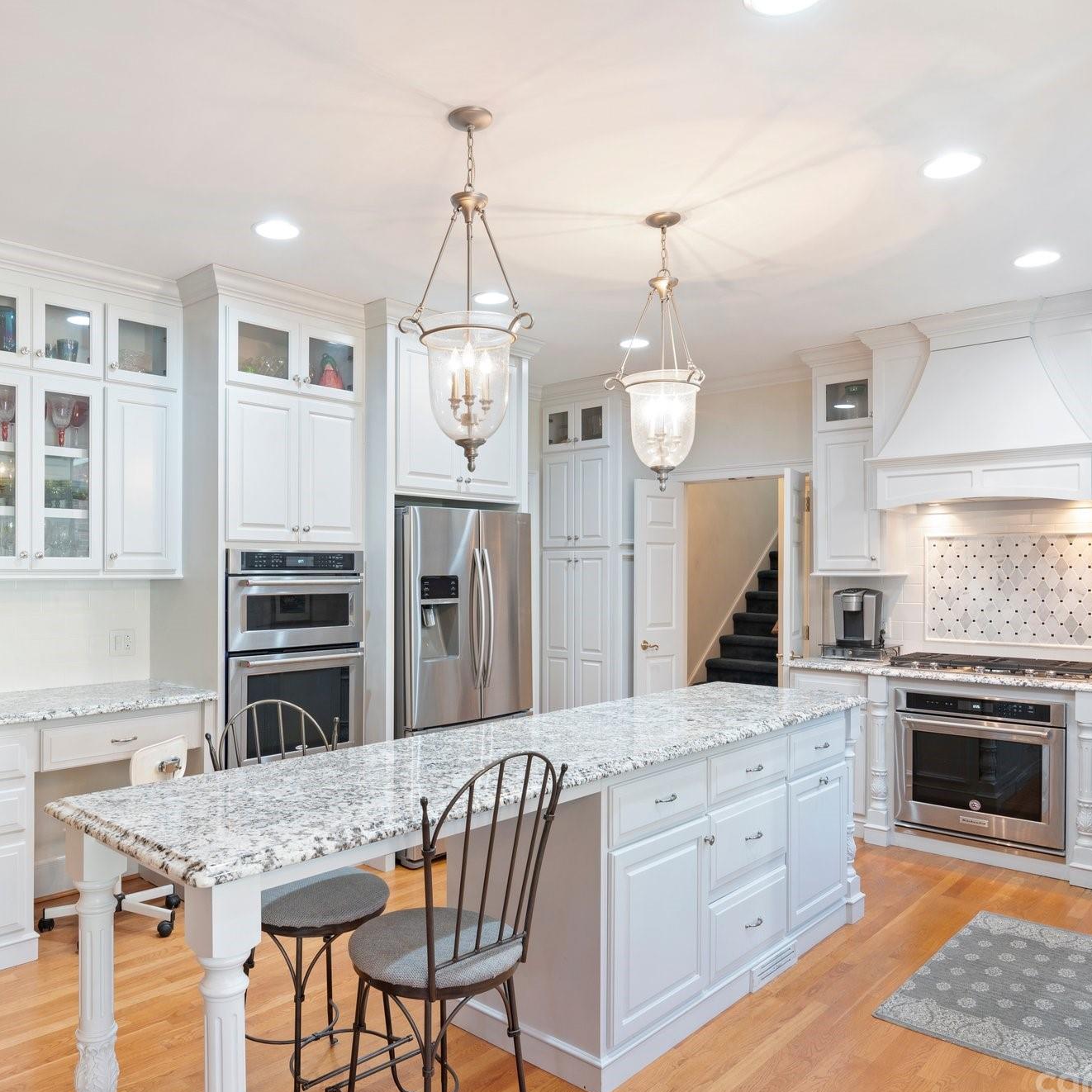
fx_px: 892
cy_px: 562
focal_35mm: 25
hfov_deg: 62.4
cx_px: 435
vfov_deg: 62.9
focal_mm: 19
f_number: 8
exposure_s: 1.6
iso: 200
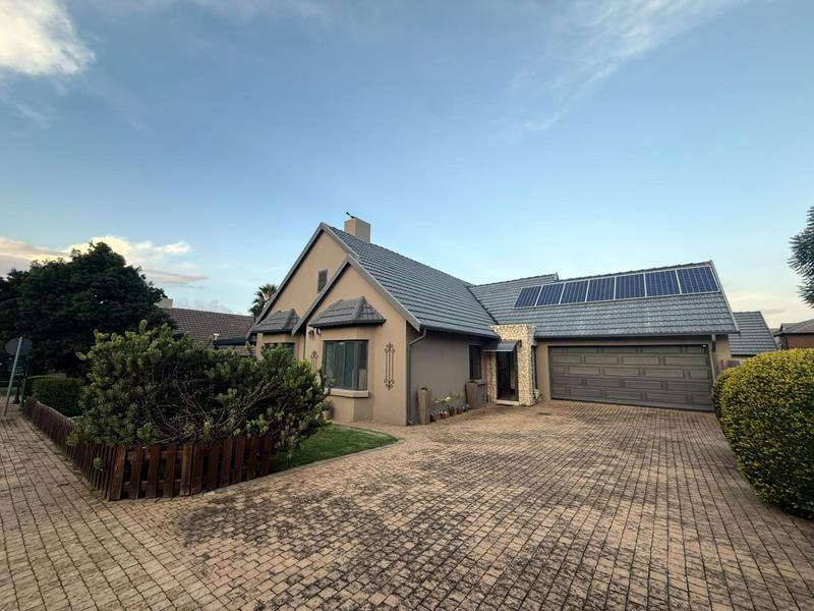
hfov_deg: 102.1
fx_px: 329
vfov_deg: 85.7
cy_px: 306
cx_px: 407
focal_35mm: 14
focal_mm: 2.22
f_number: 2.2
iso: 64
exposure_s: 1/106
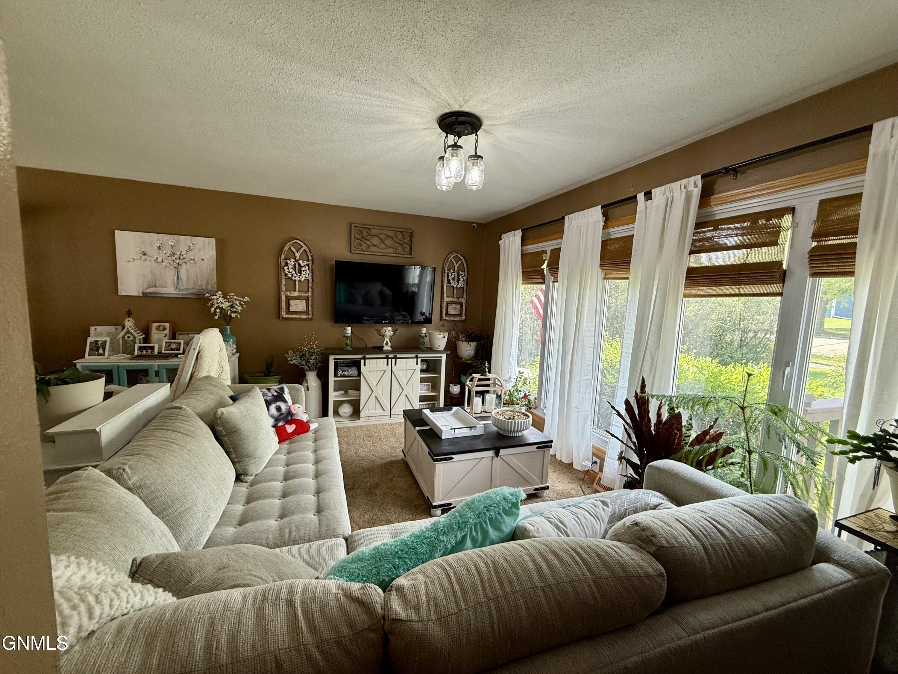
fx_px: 363
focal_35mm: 14
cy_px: 337
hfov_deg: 102.1
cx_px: 449
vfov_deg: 85.7
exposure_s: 1/120
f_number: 2.2
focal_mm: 2.22
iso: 125
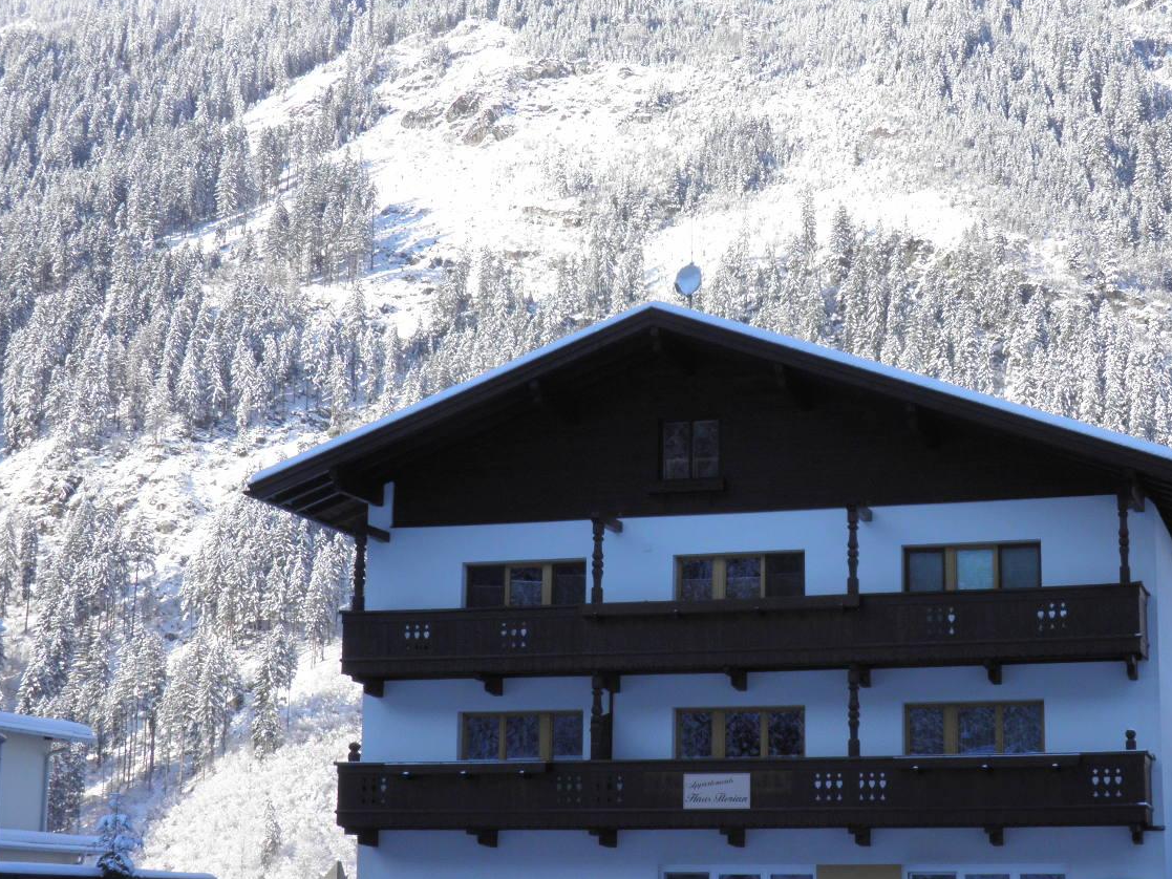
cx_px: 708
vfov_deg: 23.3
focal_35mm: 63
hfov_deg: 30.6
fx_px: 2133
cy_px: 495
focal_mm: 7.9
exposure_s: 1/160
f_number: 6
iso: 50
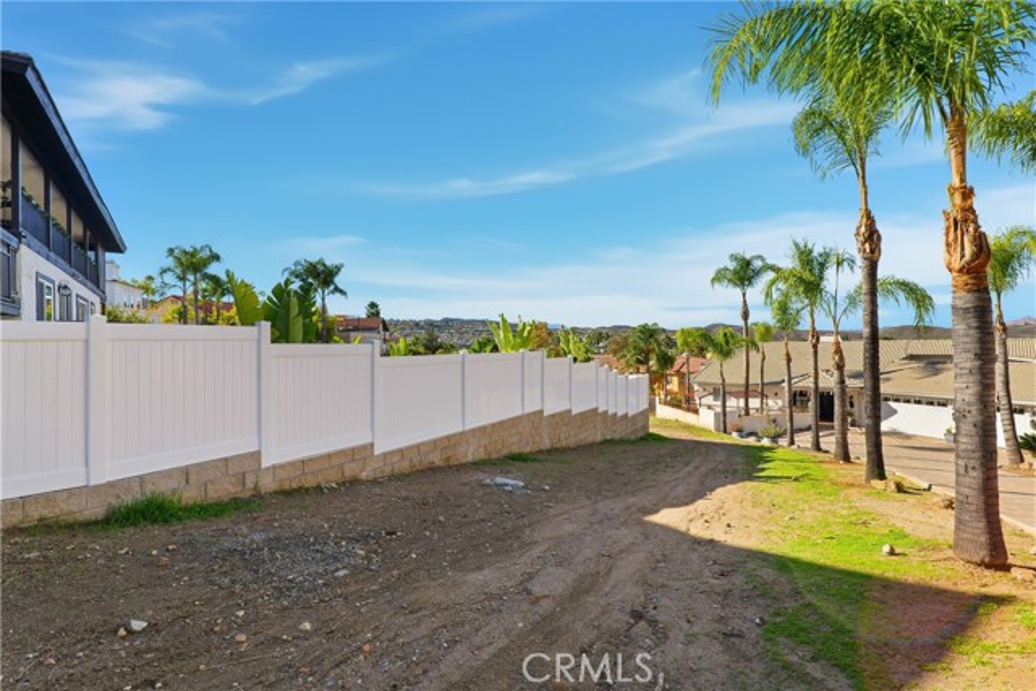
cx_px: 518
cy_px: 346
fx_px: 461
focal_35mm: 16
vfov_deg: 73.8
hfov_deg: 96.7
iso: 320
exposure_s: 1/2500
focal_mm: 16
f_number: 8
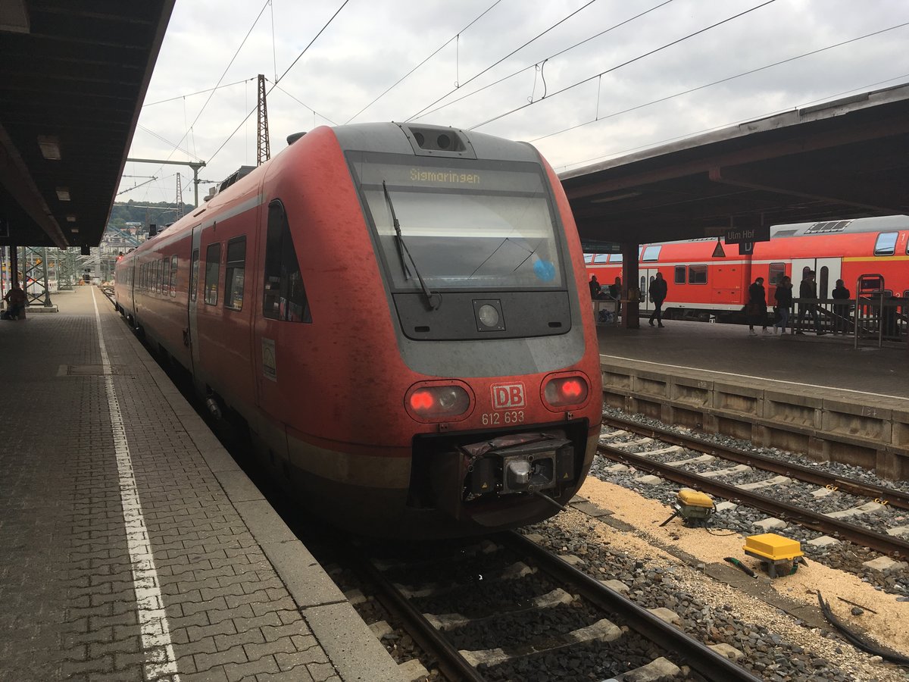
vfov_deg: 48.2
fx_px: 762
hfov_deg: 61.7
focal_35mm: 29
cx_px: 454
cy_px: 341
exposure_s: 1/300
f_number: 2.2
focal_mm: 4.15
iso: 25
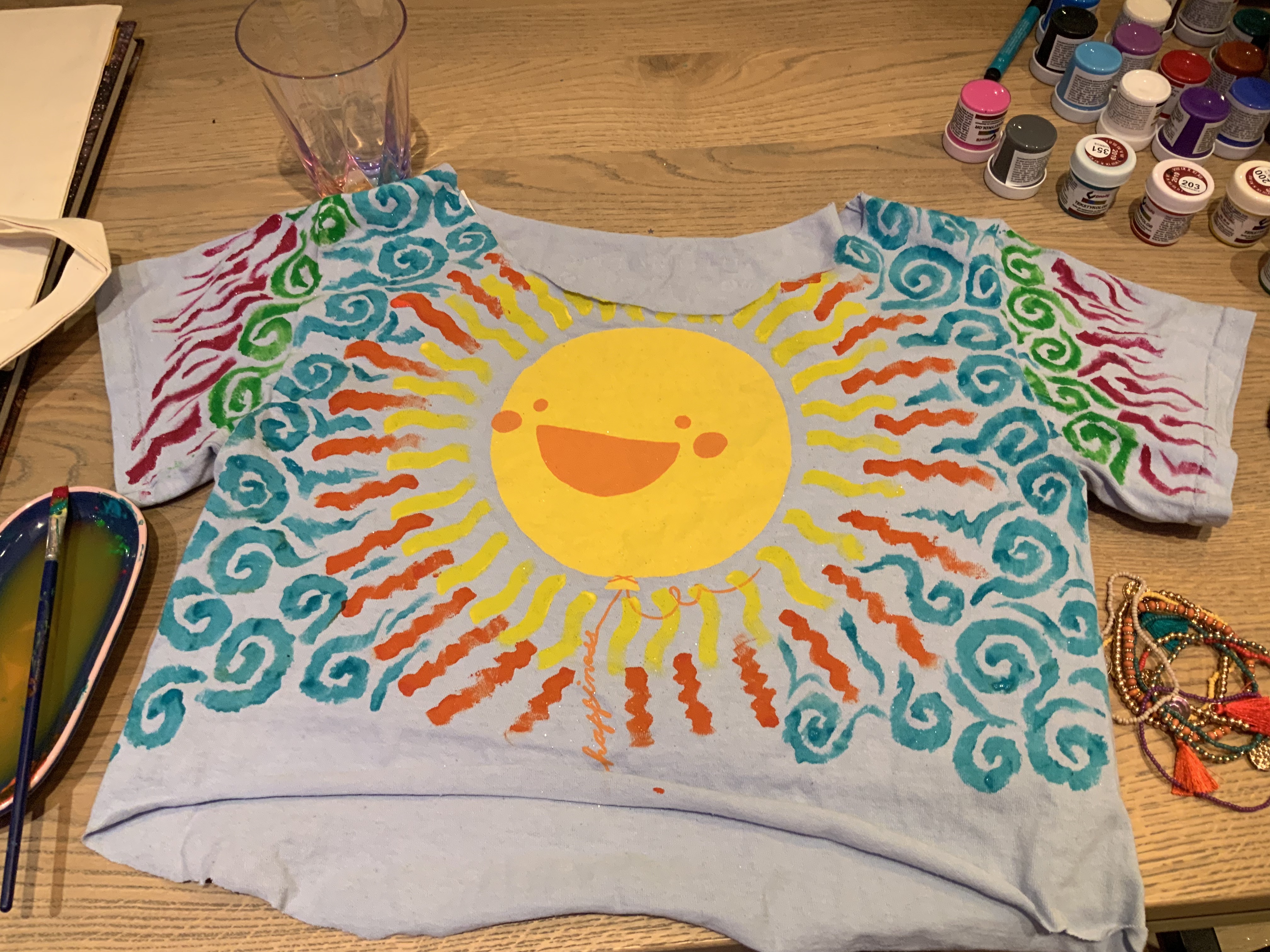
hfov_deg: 61.7
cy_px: 476
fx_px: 1064
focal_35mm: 29
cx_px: 635
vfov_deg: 48.2
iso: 80
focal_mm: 3
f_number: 1.8
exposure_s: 1/50
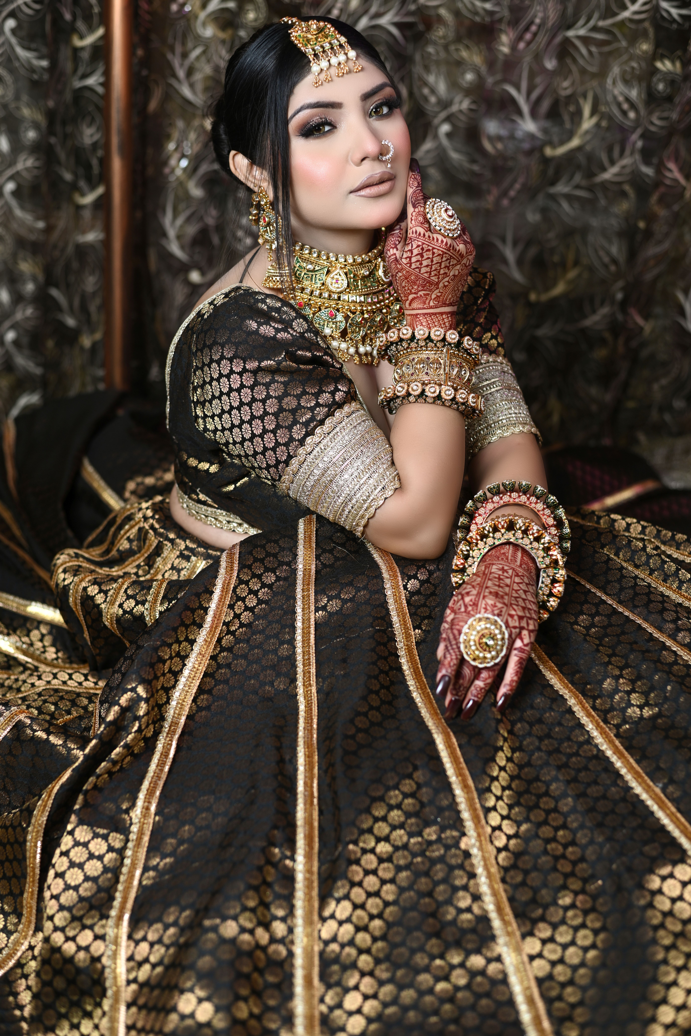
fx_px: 1439
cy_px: 518
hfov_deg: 27.0
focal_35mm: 50
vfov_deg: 39.6
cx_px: 346
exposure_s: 1/200
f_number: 2.8
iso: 200
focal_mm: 50
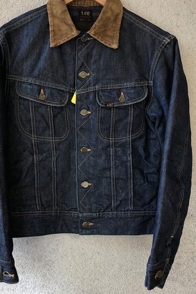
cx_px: 89
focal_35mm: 37
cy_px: 143
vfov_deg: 51.9
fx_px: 302
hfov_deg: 35.9
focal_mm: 3.99
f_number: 1.8
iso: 64
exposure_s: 1/120
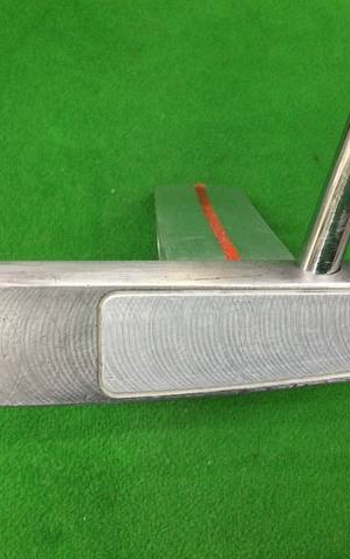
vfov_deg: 45.3
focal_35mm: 44
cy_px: 280
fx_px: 671
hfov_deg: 29.2
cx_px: 195
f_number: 2.4
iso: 64
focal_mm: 3.3
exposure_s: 1/30
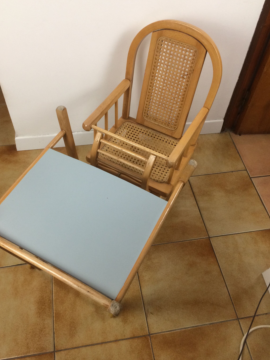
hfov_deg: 45.4
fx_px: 322
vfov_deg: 58.3
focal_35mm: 31
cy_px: 176
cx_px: 126
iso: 80
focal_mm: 4.15
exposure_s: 1/33
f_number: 2.2
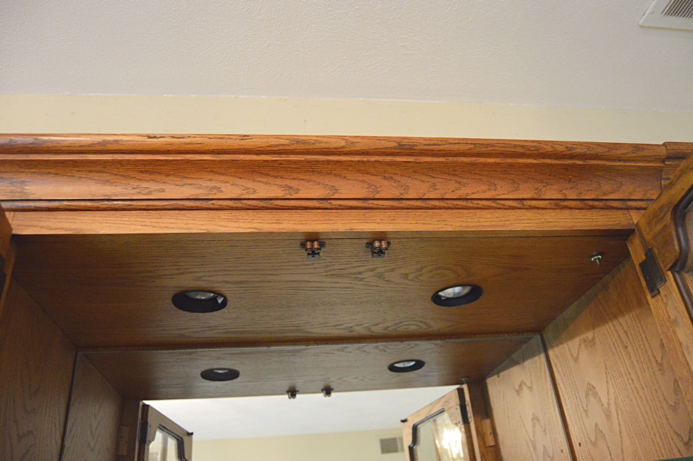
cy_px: 230
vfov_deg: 47.9
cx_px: 346
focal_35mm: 27
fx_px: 519
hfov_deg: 67.4
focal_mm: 18
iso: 3200
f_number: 3.5
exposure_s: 1/50
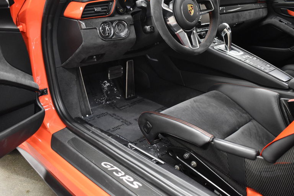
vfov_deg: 36.9
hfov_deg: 53.1
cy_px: 98
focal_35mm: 36
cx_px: 147
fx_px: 294
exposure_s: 1/40
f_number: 3.8
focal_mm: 24
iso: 3600
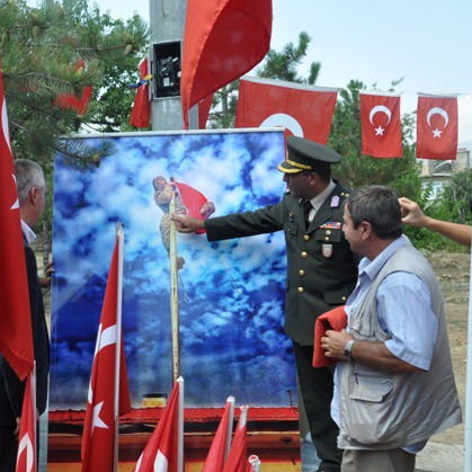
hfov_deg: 34.3
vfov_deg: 34.9
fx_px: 750
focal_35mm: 49
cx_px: 126
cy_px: 236
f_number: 8
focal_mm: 25
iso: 320
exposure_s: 1/250
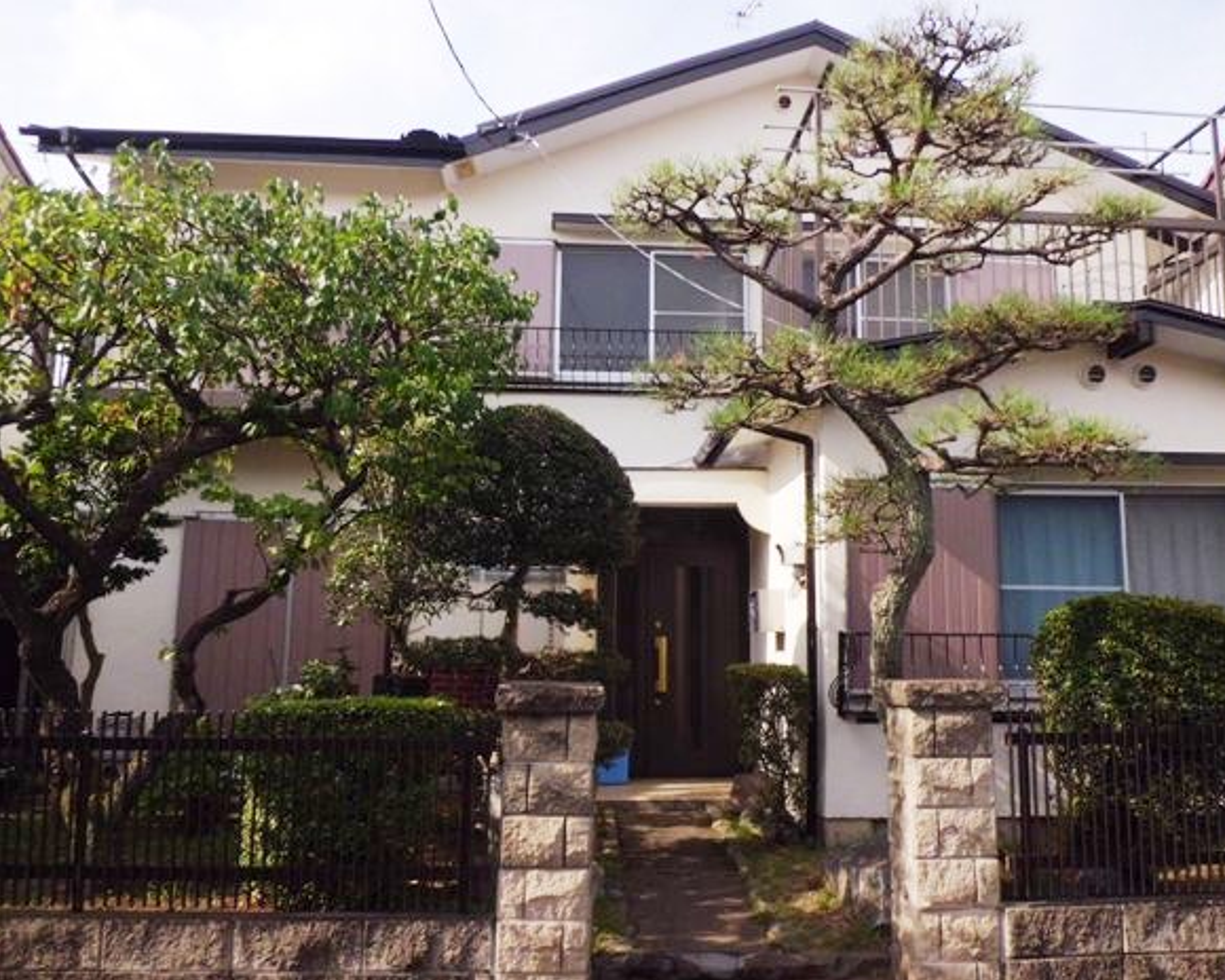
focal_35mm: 28
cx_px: 674
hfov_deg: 62.1
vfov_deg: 51.5
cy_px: 490
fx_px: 1015
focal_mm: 4.7
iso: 64
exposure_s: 1/125
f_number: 7.9
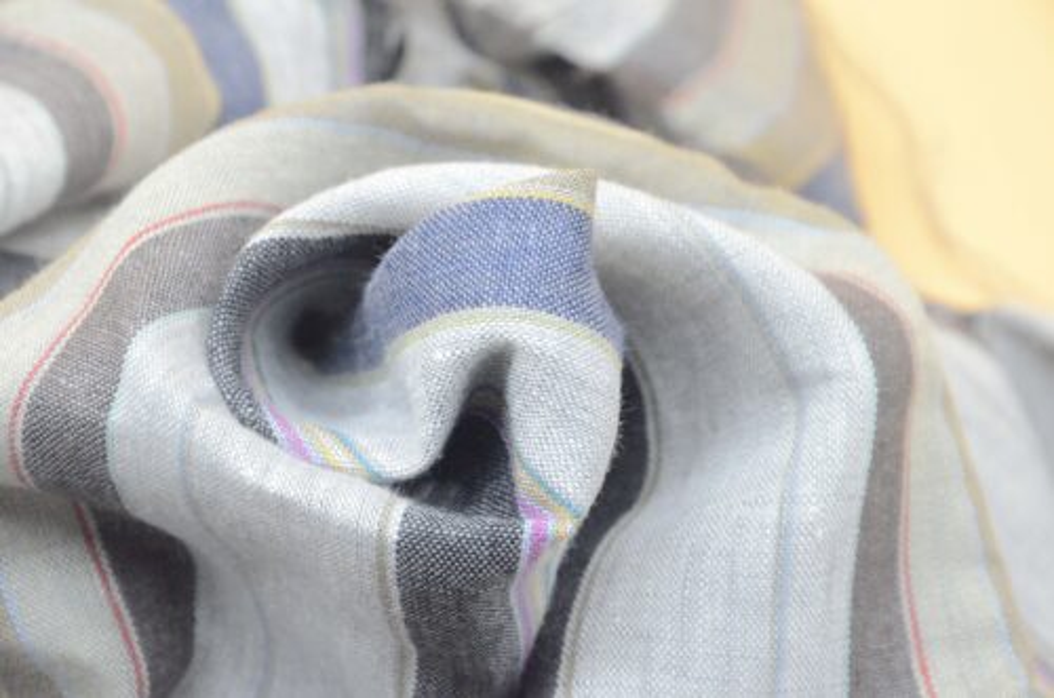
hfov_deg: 13.1
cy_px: 349
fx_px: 4601
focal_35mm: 158
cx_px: 527
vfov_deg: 8.7
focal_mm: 105
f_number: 9.5
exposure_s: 1/350
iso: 5000
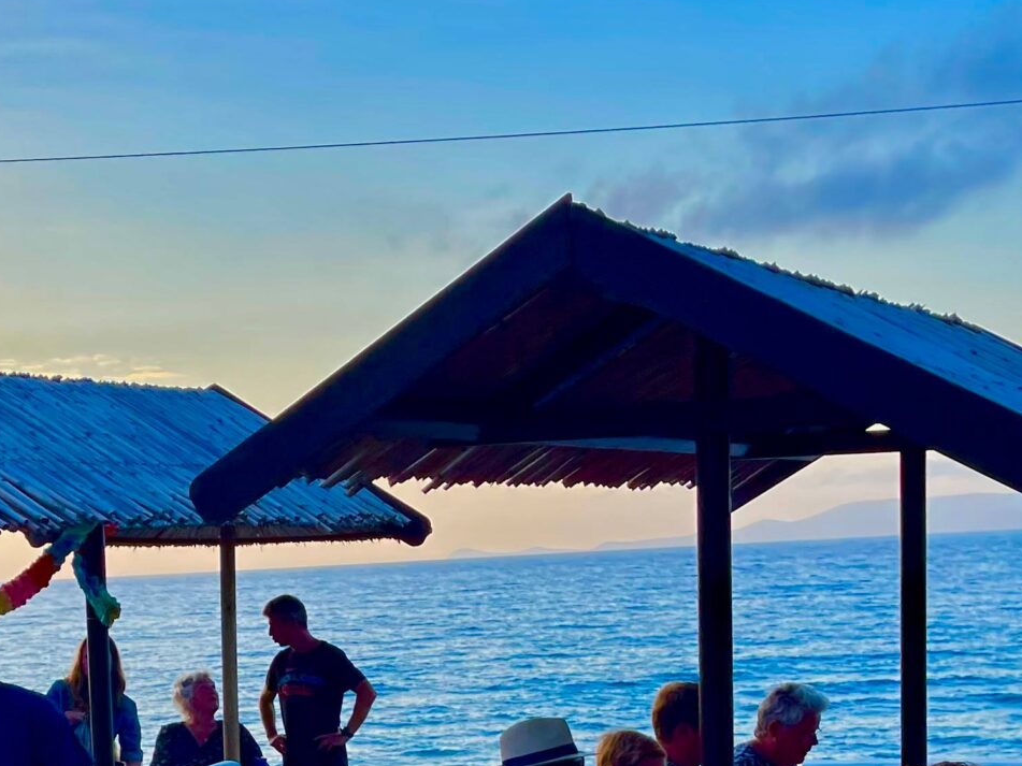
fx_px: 2066
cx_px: 177
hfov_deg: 27.1
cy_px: 746
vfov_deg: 20.4
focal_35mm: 70
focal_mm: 5.1
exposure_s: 1/818
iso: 32
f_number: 1.6
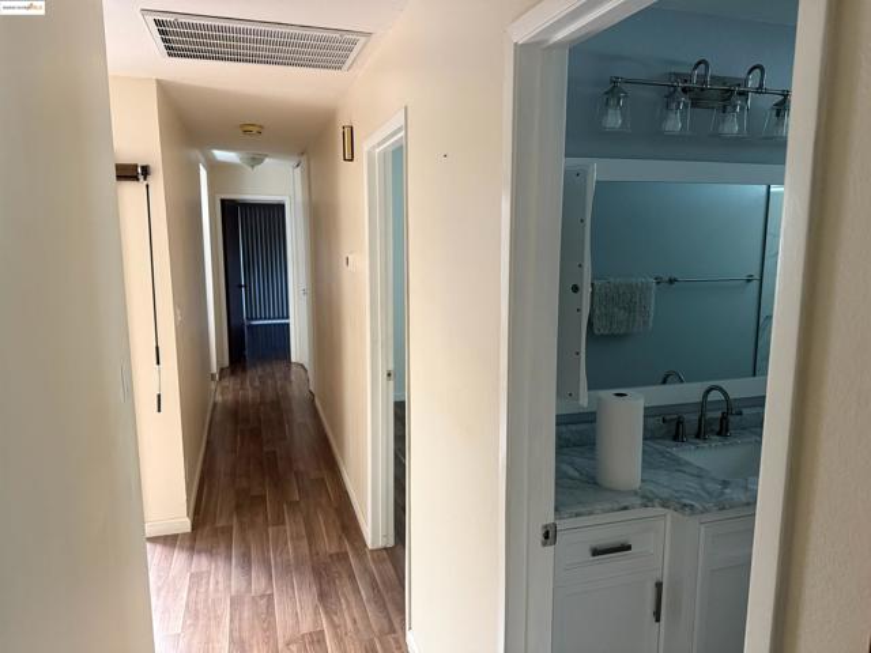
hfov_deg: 71.6
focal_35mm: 24
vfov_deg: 56.8
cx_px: 436
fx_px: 604
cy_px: 326
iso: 400
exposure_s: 1/60
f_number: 1.78
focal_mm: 6.76
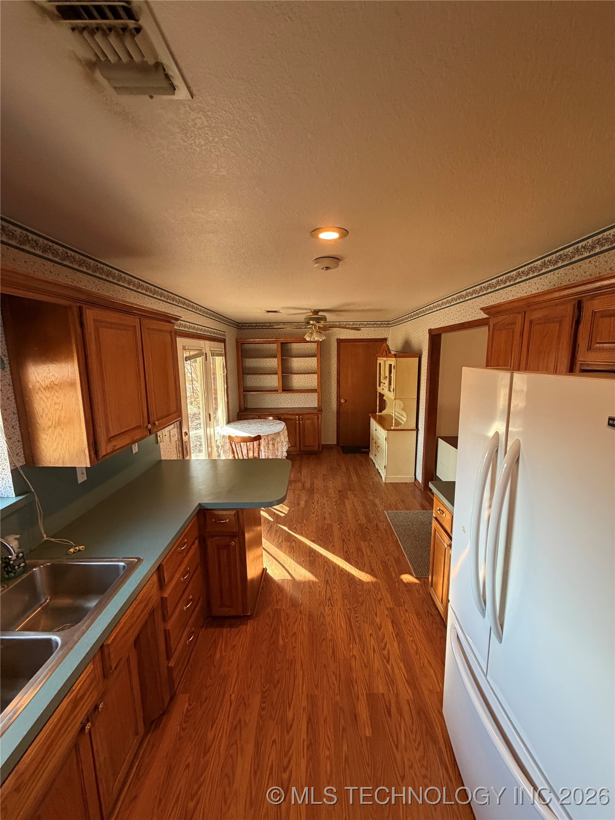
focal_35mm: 14
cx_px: 308
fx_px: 332
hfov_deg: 85.7
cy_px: 410
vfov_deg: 102.1
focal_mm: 2.22
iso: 320
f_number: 2.2
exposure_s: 1/60
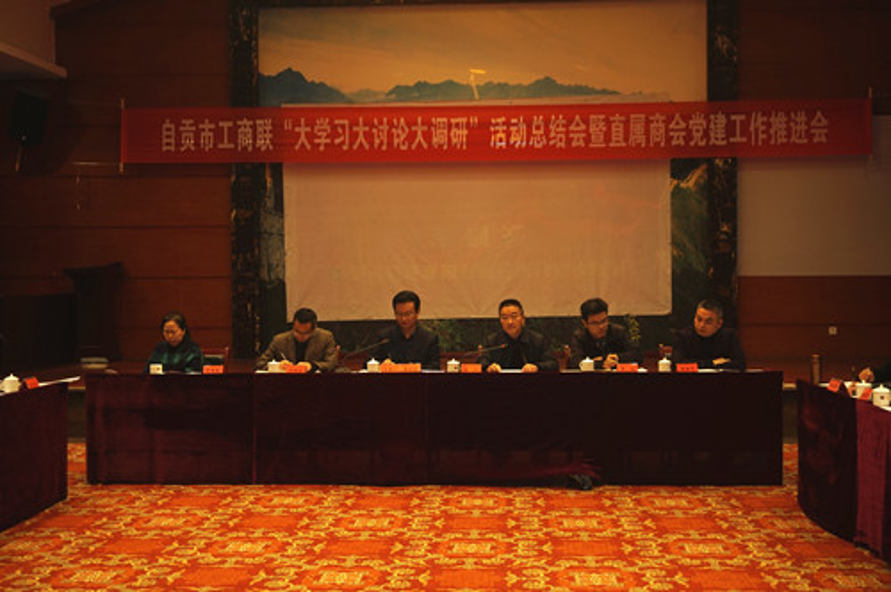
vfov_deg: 30.8
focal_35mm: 44
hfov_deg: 45.0
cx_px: 446
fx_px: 1075
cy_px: 296
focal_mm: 29
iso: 250
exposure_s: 1/25
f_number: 4.5
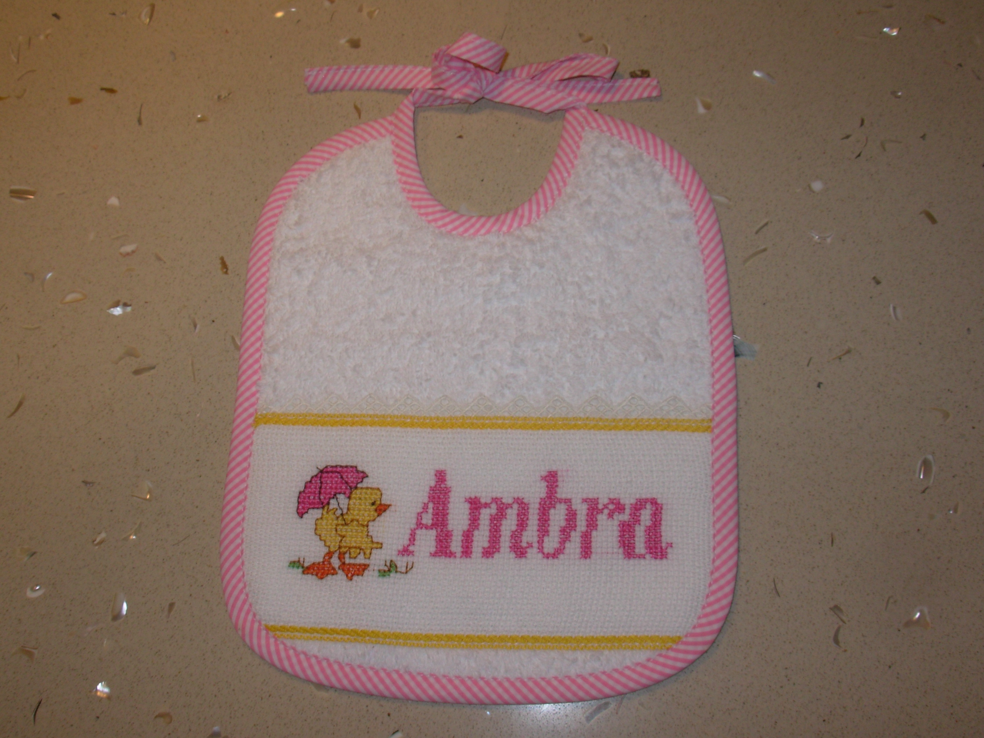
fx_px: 1080
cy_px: 369
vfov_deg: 37.7
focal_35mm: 38
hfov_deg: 49.0
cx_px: 492
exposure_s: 1/32
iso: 50
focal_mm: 6.3
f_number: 4.9
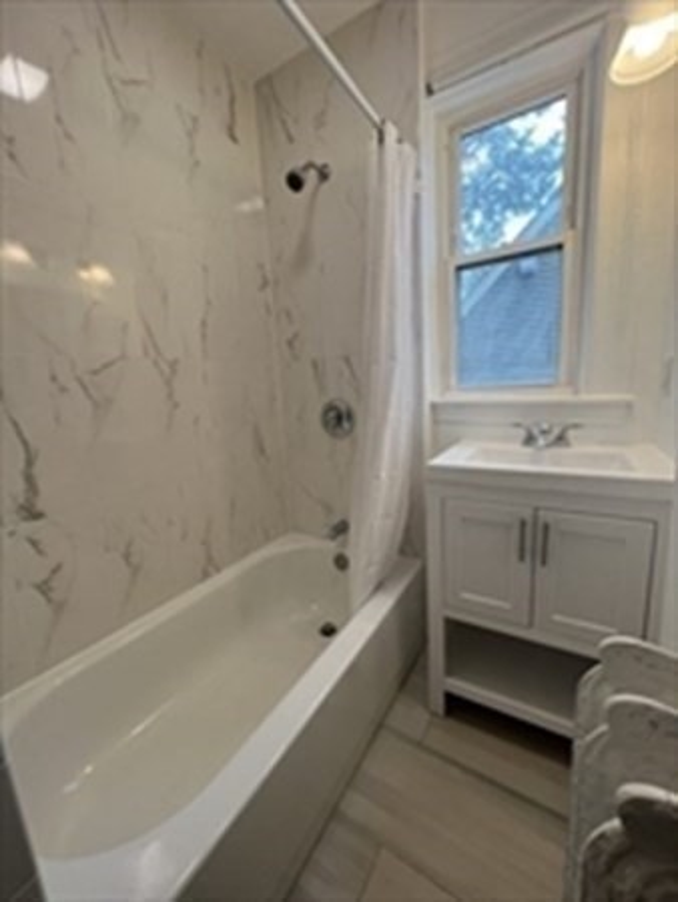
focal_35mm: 13
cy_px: 451
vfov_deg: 106.2
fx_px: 339
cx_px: 339
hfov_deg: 90.0
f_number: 1.8
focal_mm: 1.57
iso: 64
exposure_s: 1/122
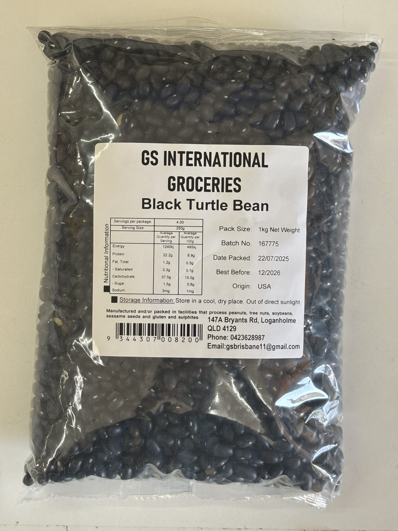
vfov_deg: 36.8
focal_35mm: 52
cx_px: 199
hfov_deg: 28.0
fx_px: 797
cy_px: 266
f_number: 1.6
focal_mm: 5.96
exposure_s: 1/50
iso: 40
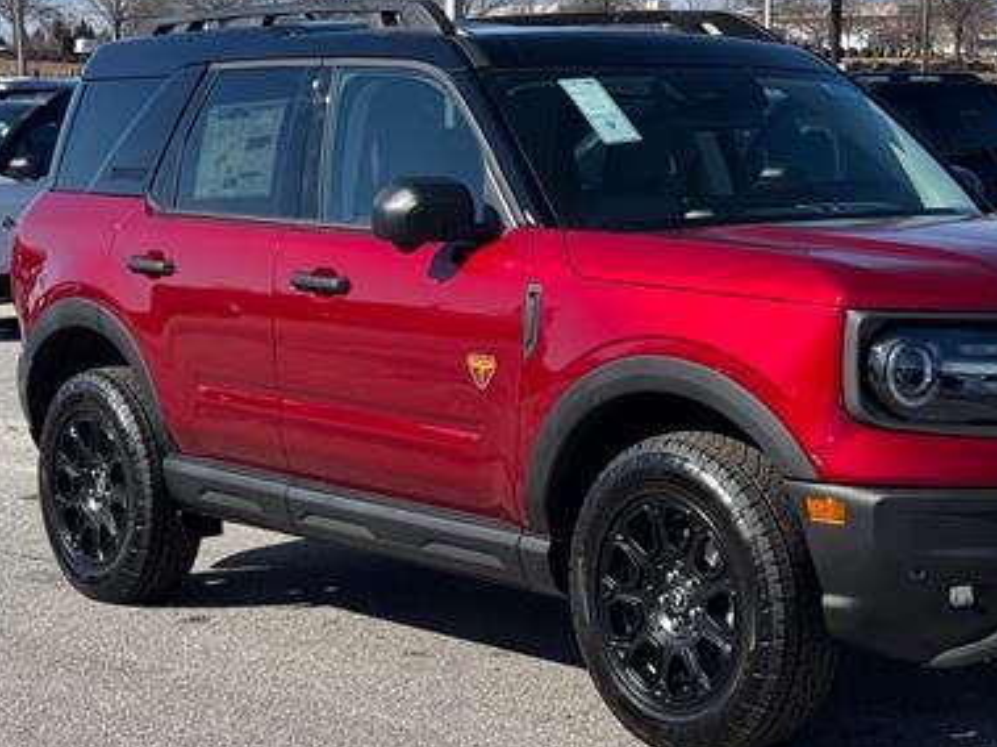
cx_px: 644
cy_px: 423
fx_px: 2332
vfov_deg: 18.2
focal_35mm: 81
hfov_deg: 24.0
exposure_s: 1/3425
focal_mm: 6.76
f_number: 1.78
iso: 64
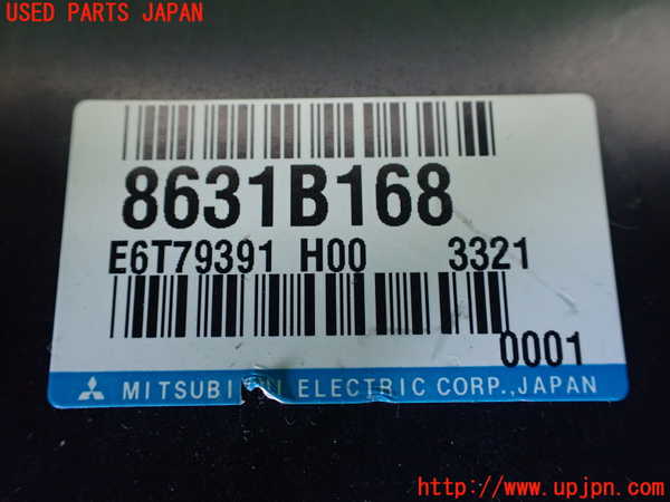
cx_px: 335
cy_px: 251
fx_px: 581
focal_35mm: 30
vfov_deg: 46.8
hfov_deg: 60.0
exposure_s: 1/125
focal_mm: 5.4
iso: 800
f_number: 2.3
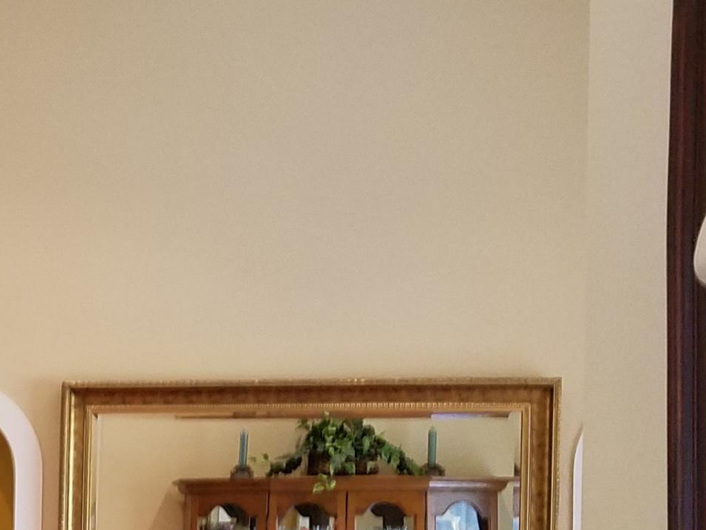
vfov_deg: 17.6
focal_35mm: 82
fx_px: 1672
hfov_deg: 21.6
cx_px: -206
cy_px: 514
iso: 160
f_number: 1.7
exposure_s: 1/24
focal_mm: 4.2
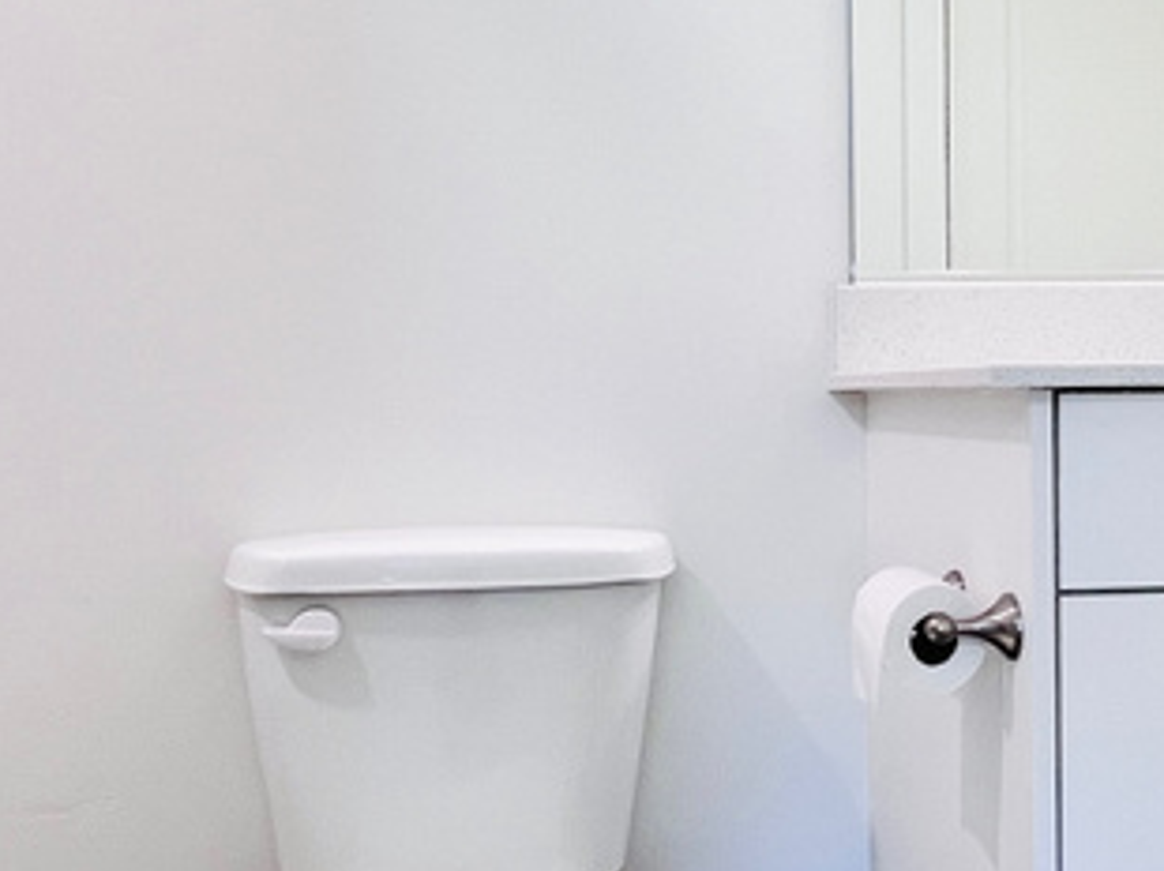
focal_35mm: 43
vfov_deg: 33.5
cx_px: 702
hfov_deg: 43.6
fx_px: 1445
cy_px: 398
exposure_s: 1/120
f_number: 1.8
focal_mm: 1.57
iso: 160
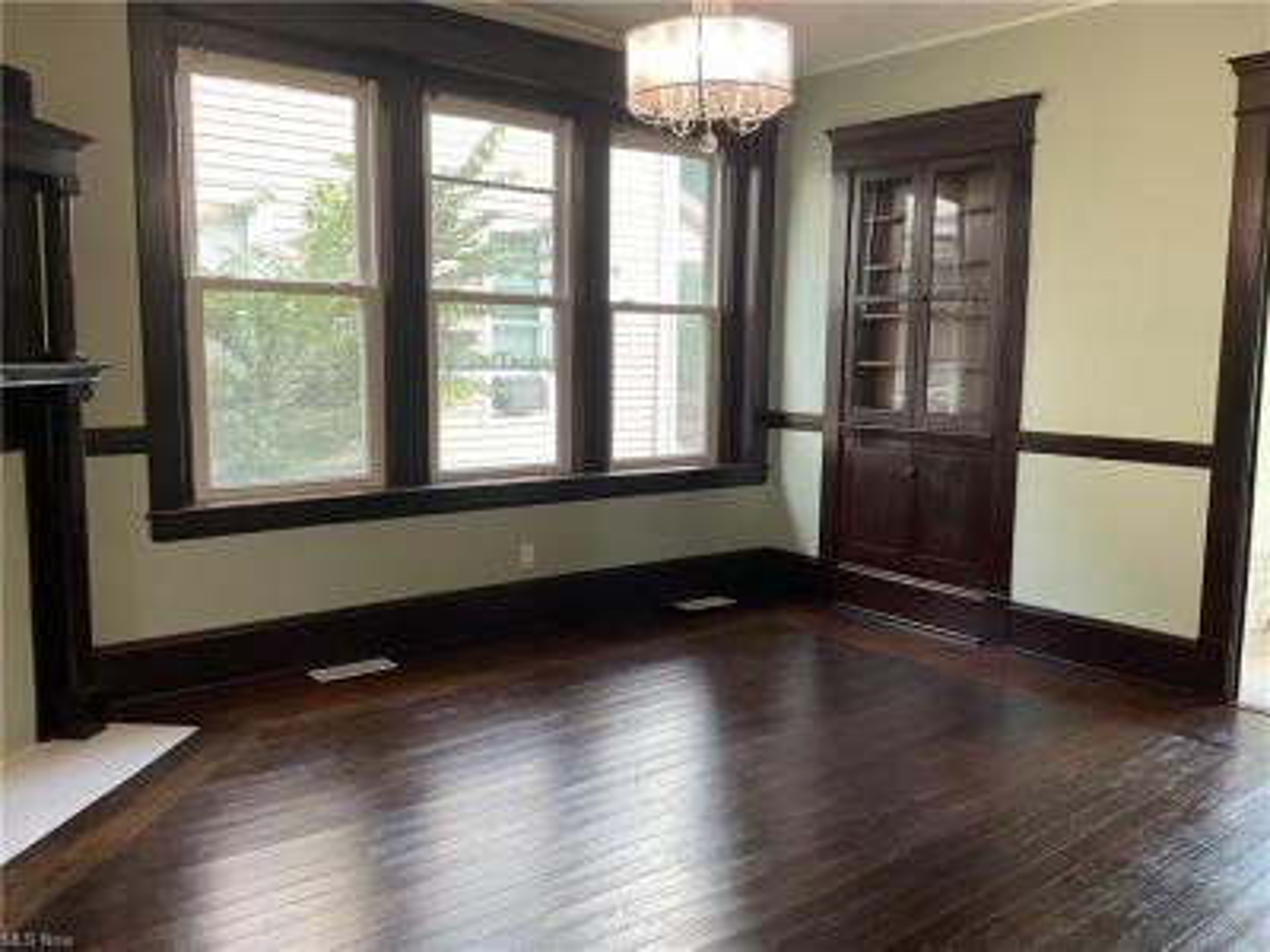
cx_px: 635
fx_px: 1064
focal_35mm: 29
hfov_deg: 61.7
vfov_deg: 48.2
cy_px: 476
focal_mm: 3
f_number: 1.8
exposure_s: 1/60
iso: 64
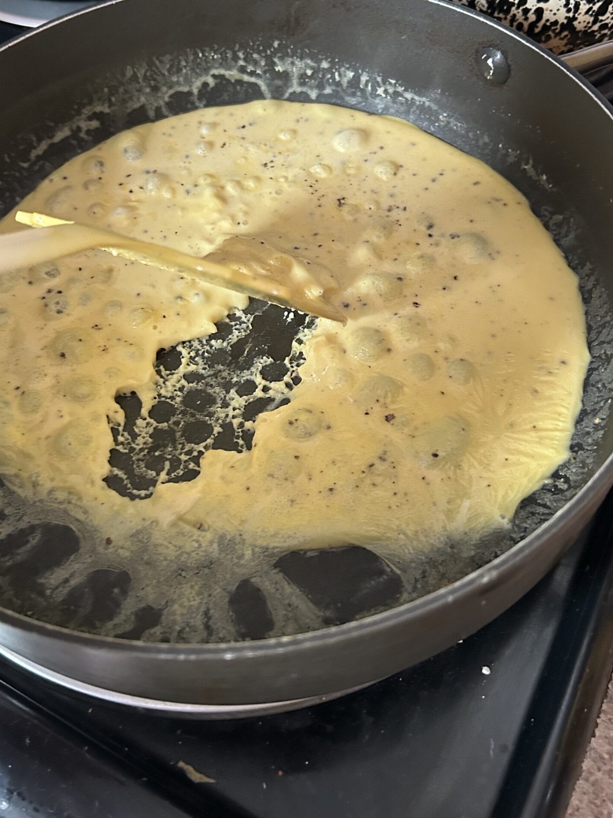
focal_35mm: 35
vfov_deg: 52.5
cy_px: 355
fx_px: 827
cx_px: 297
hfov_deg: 40.7
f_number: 1.5
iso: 500
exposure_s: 1/54
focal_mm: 5.7
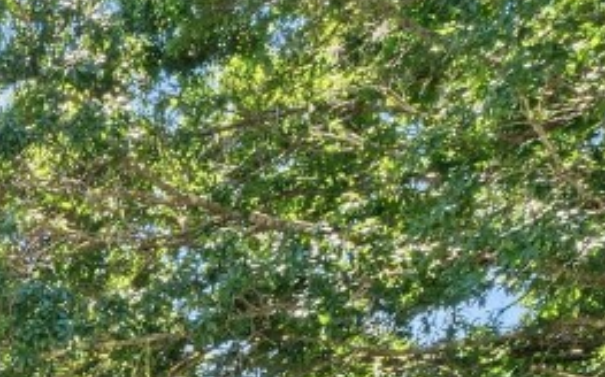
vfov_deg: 15.0
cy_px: 809
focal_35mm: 66
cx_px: -384
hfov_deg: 22.8
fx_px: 1088
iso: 200
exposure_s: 1/30
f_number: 10
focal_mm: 8
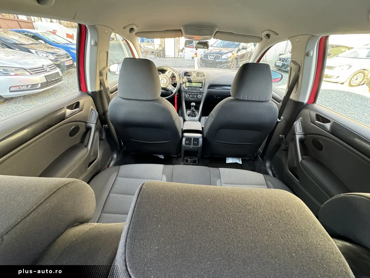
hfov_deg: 102.1
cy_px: 139
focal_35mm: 14
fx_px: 150
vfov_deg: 85.7
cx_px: 185
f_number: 2.2
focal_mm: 2.22
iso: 500
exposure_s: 1/60
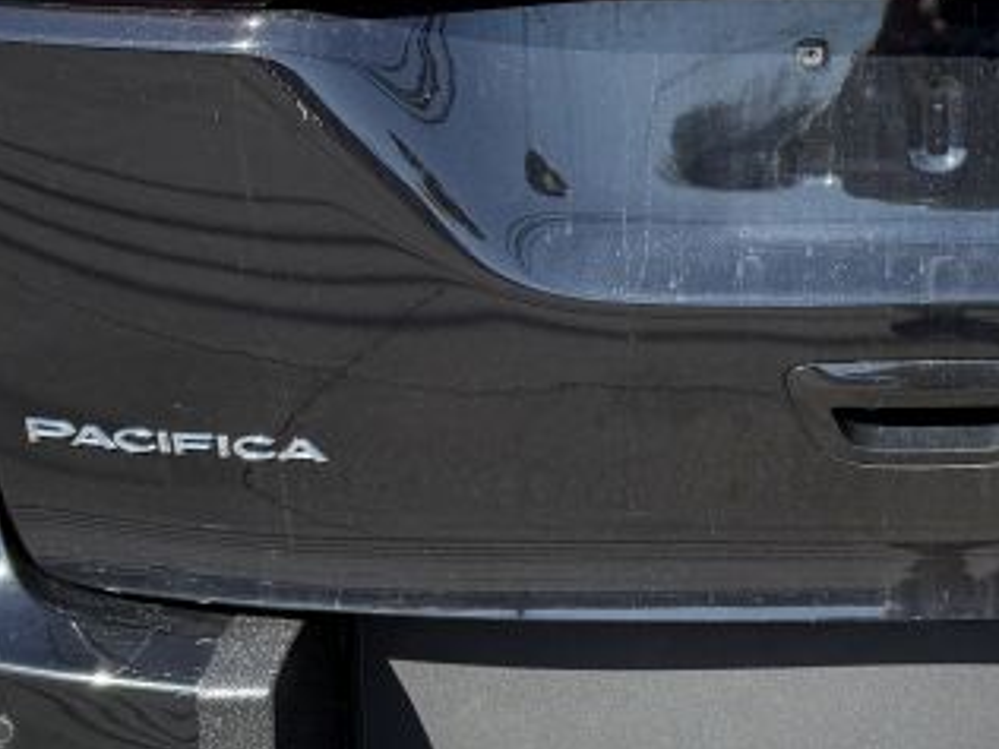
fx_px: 2193
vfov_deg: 19.0
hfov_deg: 24.3
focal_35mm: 76
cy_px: 76
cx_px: 1043
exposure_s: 1/1689
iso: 80
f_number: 1.78
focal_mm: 6.76
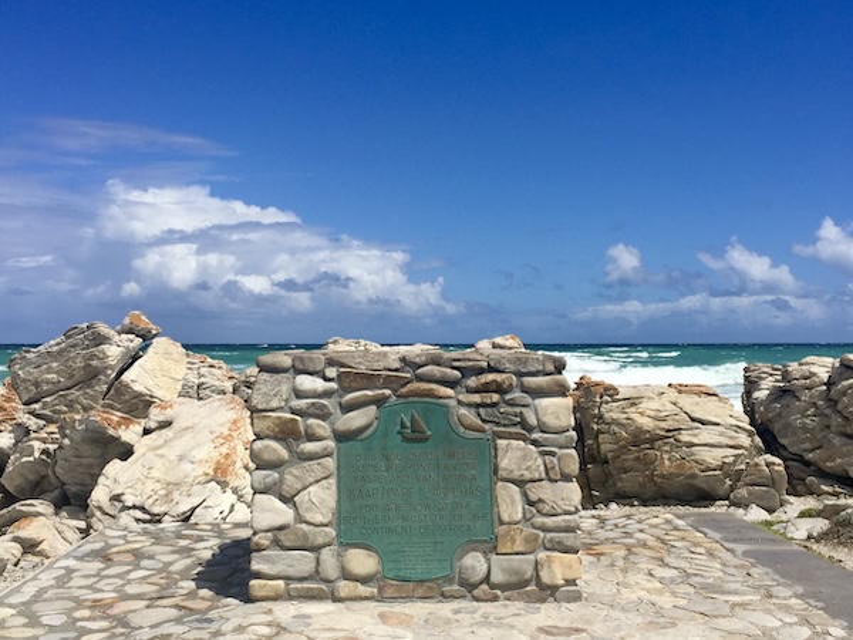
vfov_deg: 48.2
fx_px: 715
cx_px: 426
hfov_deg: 61.7
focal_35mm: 29
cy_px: 320
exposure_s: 1/4950
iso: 32
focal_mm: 4.15
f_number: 2.2
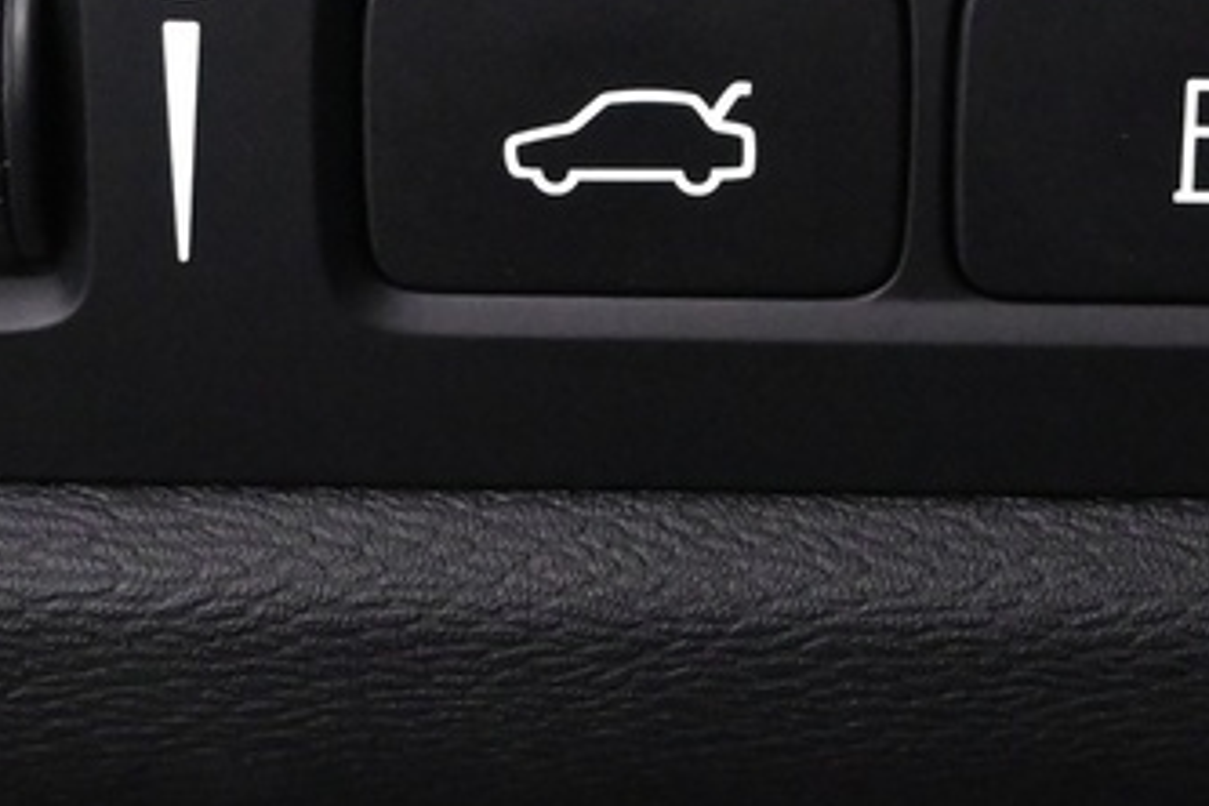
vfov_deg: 9.4
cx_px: 643
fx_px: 4903
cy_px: 113
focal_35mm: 146
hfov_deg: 14.1
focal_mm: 20
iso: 2500
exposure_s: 1/25
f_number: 3.8
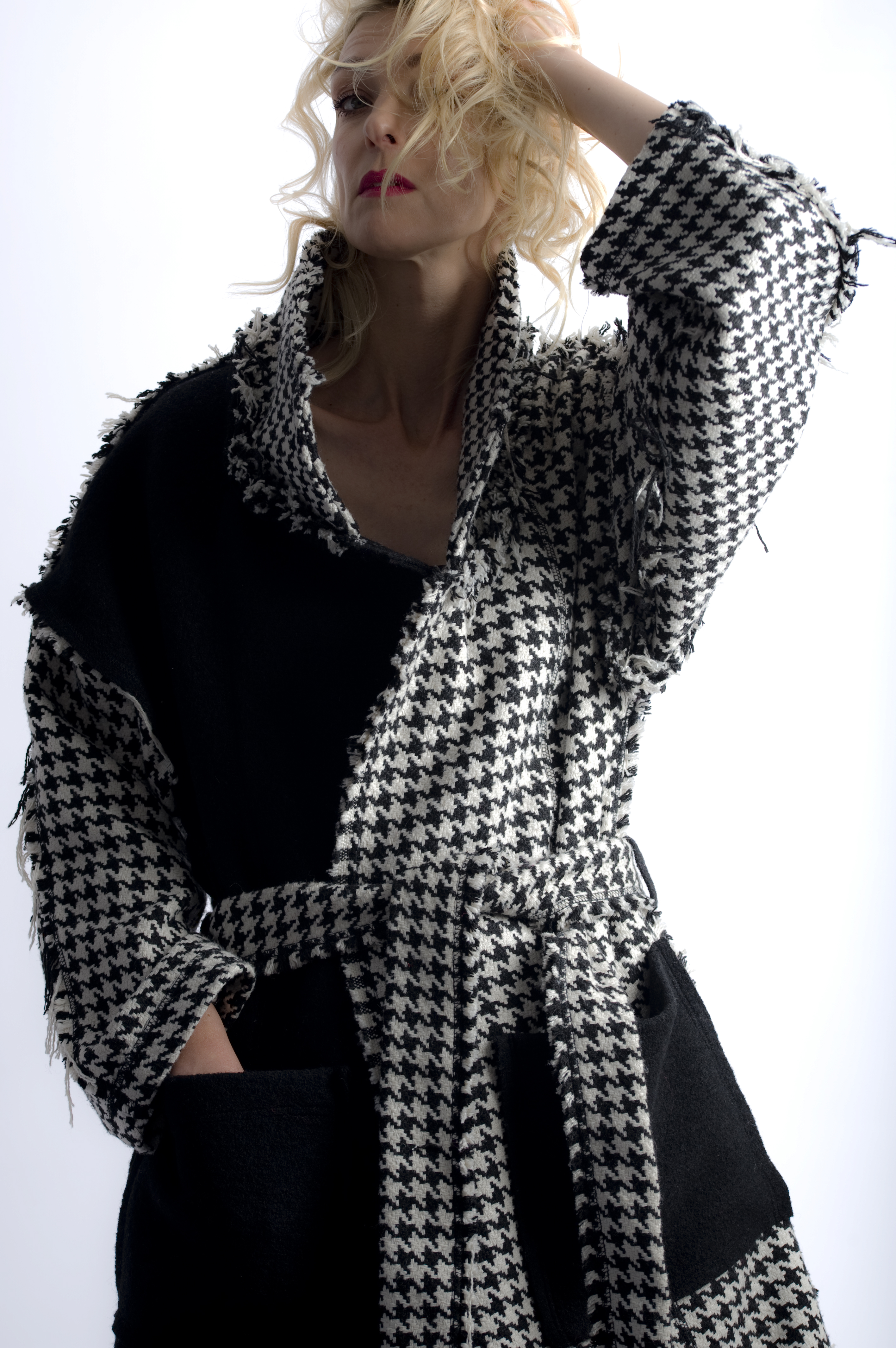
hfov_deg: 13.0
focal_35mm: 105
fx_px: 3925
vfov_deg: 19.5
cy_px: 674
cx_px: 448
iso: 200
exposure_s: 1/250
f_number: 8
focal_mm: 105
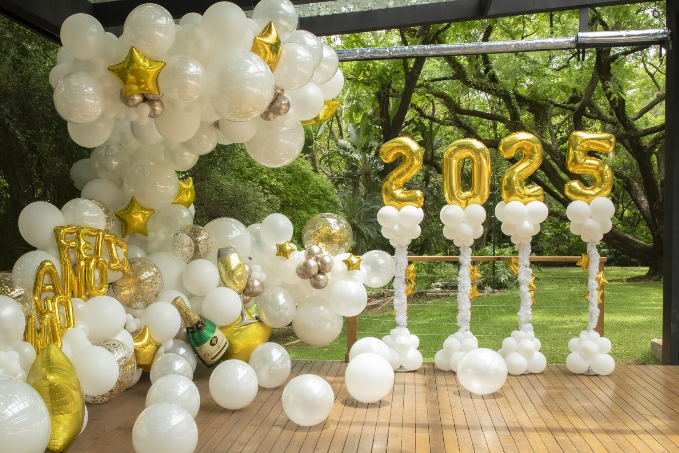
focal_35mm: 45
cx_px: 250
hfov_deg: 43.2
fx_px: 849
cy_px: 247
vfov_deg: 29.9
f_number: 13
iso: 2500
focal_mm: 29
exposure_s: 1/400
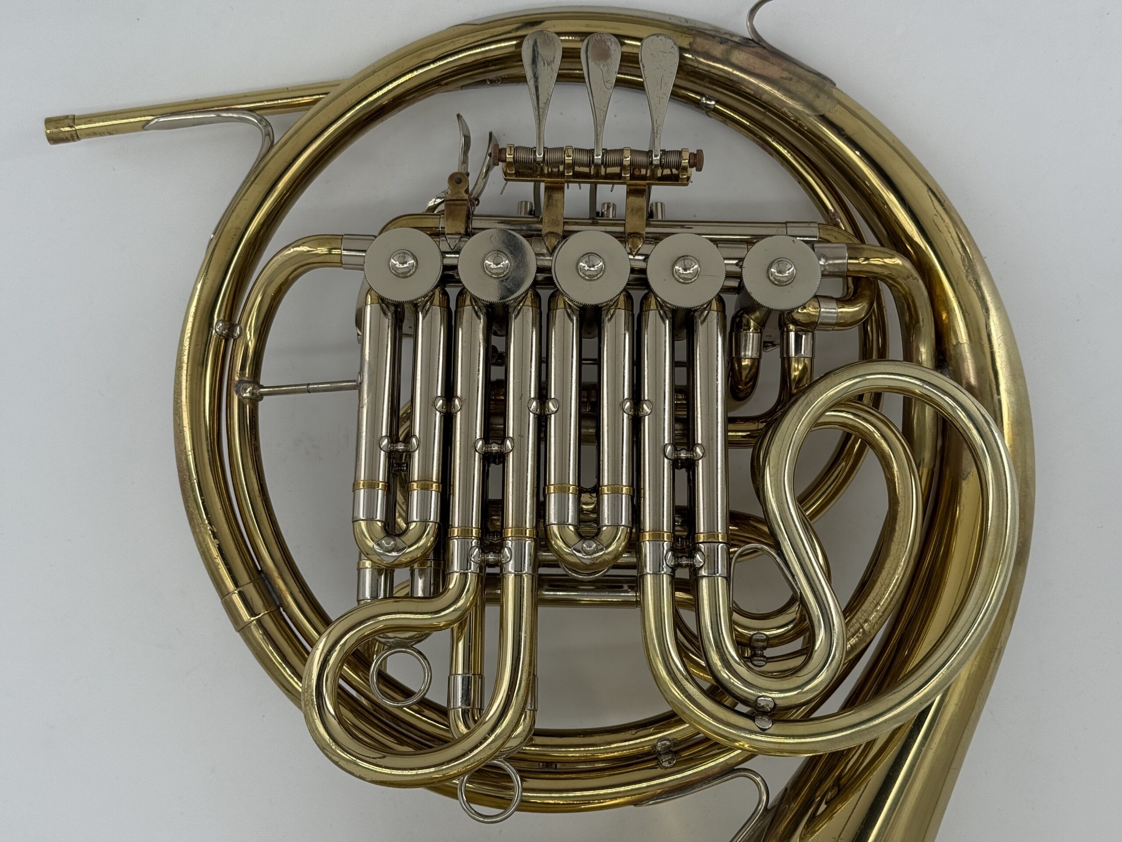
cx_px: 561
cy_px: 421
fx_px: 1556
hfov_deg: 39.7
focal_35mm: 48
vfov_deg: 30.3
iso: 64
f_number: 1.78
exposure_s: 1/1307
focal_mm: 6.76
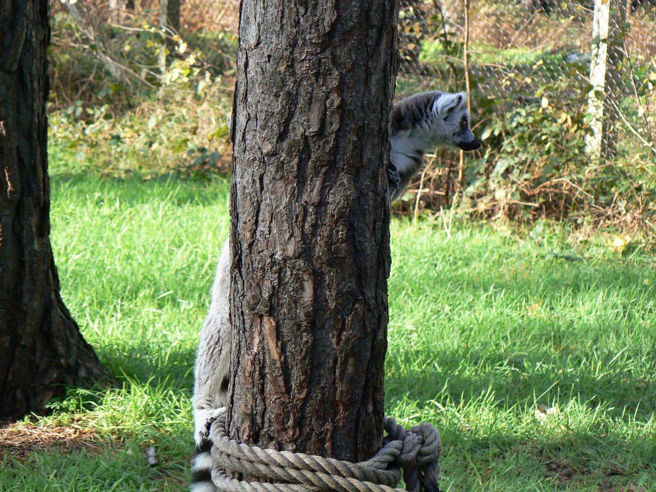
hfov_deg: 16.1
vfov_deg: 12.1
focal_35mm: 122
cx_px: 328
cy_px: 246
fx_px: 2312
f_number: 4
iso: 80
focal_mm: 20.3
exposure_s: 1/100
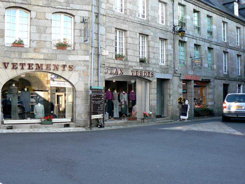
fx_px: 297
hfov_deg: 44.8
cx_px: 114
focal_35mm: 42
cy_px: 92
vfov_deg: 34.3
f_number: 2.8
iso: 100
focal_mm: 6.5
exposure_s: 1/125
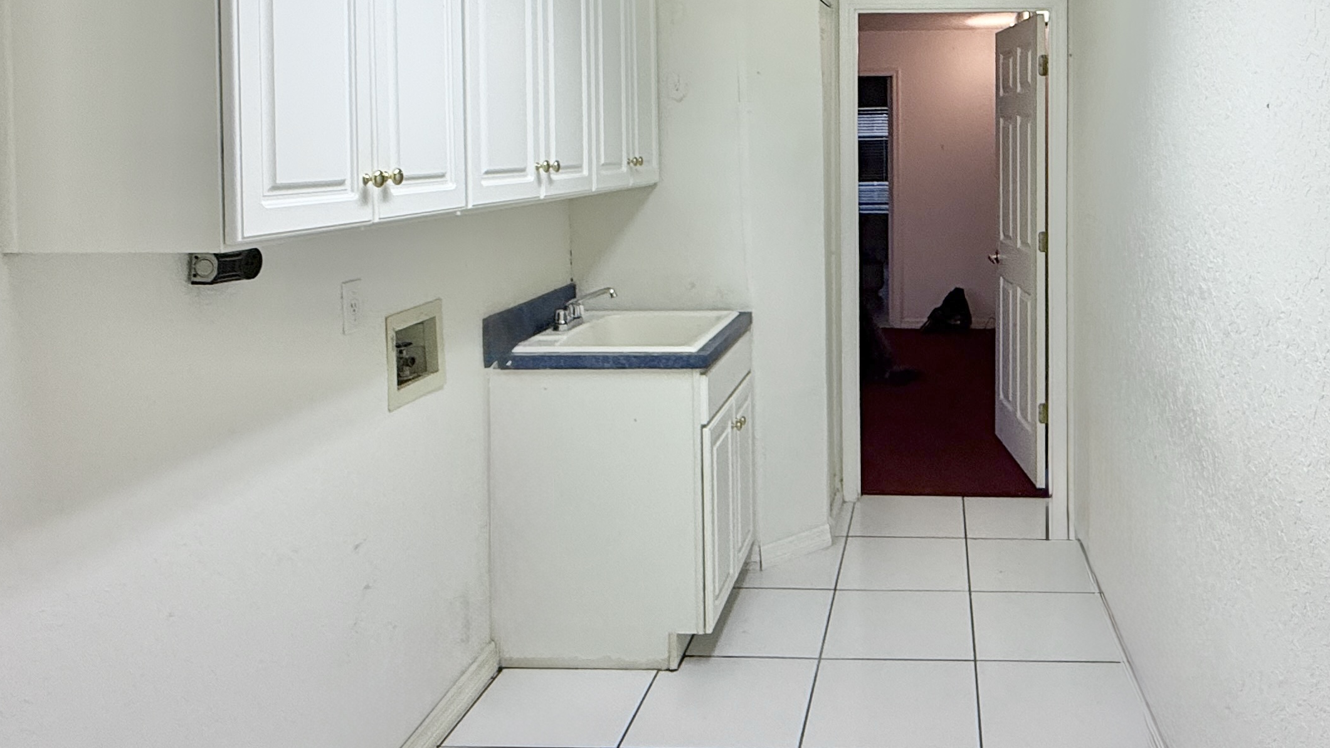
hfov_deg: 64.1
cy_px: 164
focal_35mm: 29
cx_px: 905
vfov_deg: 38.8
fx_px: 1023
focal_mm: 2.22
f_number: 2.2
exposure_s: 1/120
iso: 200
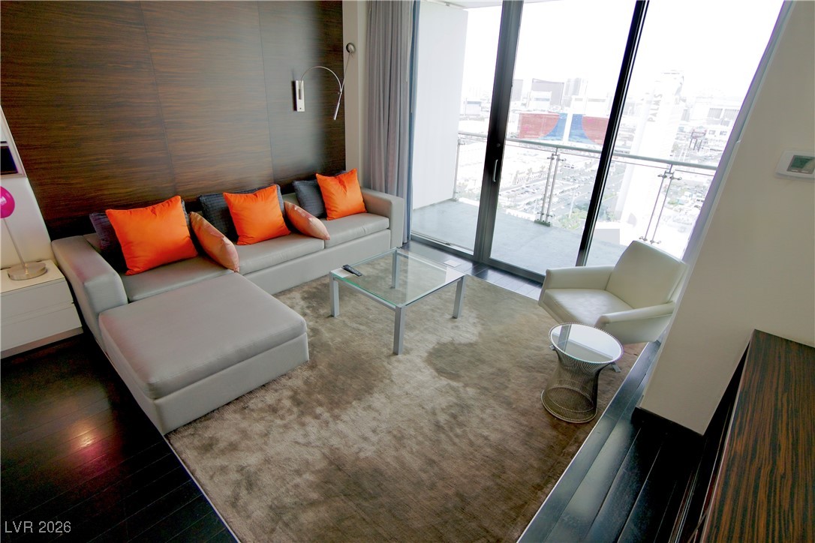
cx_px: 408
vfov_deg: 67.4
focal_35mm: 18
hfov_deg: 90.0
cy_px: 272
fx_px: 407
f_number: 4
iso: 125
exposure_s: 1/60
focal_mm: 12
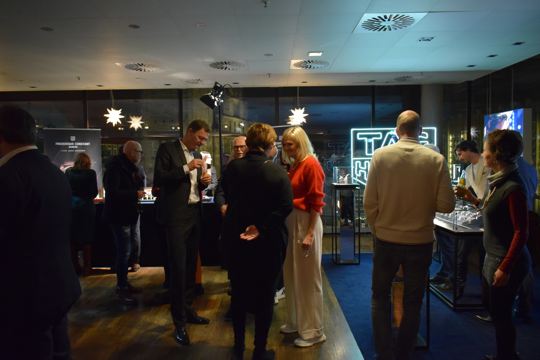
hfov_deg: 67.4
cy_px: 180
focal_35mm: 27
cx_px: 270
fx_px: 405
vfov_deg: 47.9
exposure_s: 1/60
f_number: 3.5
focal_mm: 18
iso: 2800
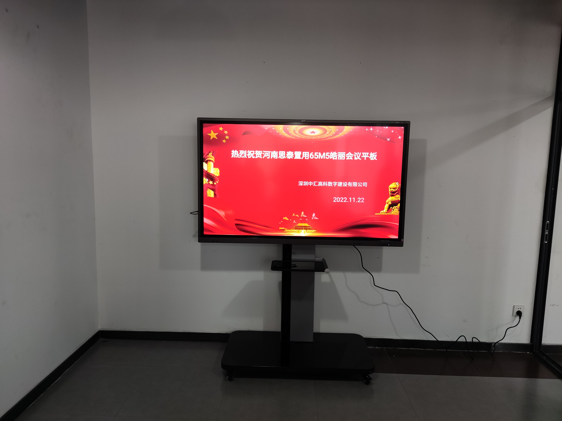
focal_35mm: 25
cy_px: 210
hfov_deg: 69.4
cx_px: 281
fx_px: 406
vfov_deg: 54.9
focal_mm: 4.71
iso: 169
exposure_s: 1/60
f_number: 1.79
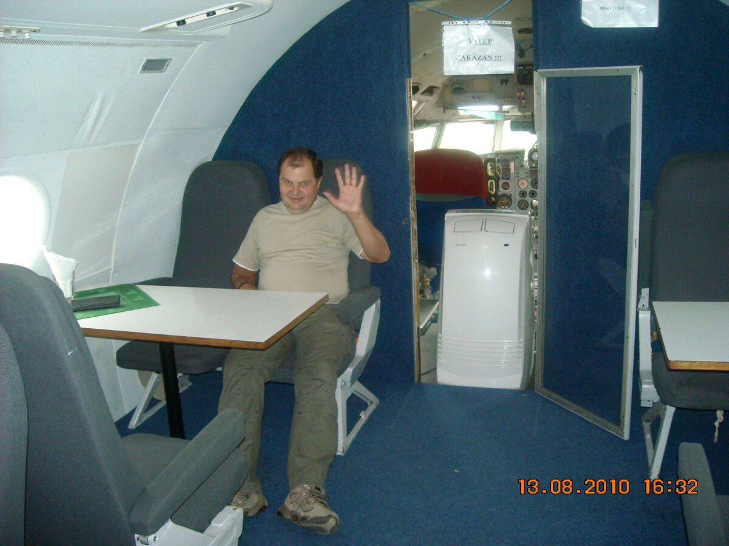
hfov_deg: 52.6
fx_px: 737
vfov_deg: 40.7
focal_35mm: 35
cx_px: 364
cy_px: 273
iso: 400
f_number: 2.8
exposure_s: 1/60
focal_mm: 5.7
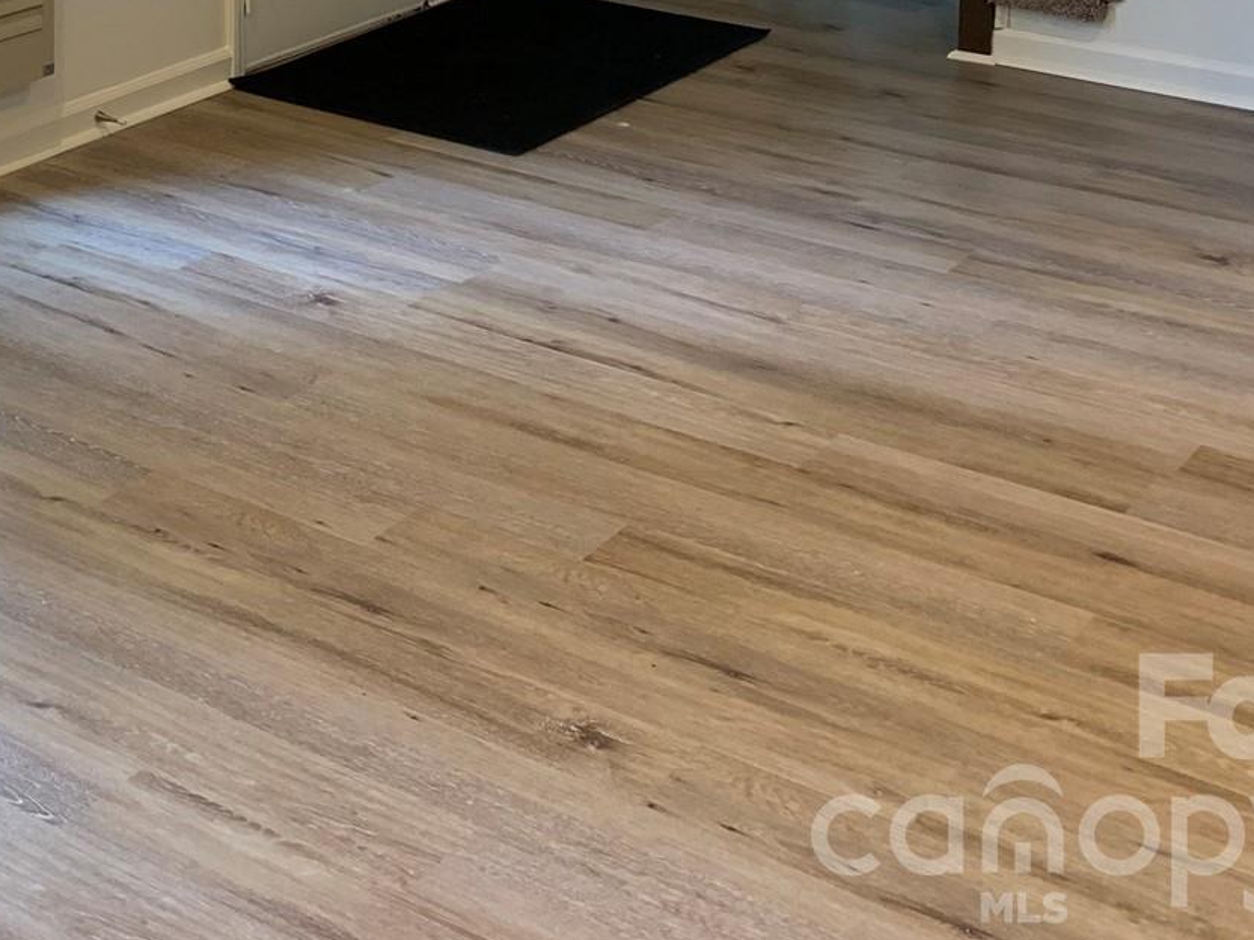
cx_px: 175
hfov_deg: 29.3
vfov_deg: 21.2
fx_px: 2318
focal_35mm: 64
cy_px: -208
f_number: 1.8
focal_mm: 4.25
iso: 80
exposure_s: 1/60
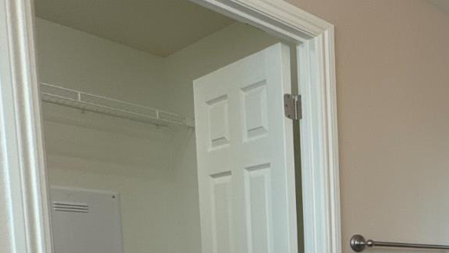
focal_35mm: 40
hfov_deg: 37.2
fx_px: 476
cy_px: 304
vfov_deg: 26.4
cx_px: 549
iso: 100
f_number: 2.2
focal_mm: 2.22
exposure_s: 1/120
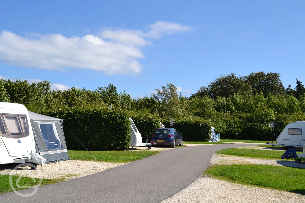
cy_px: 102
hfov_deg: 46.4
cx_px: 152
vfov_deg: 31.9
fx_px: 356
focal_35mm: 42
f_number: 9
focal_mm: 28
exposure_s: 1/320
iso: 100
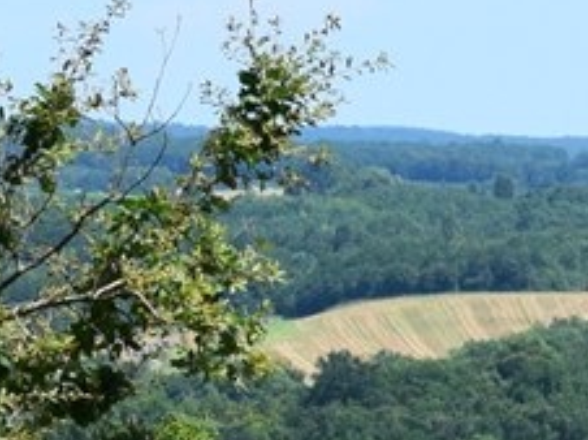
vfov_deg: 2.8
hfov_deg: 3.7
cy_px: 203
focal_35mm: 527
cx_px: 1730
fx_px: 8946
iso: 400
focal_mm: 55
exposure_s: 1/500
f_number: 11
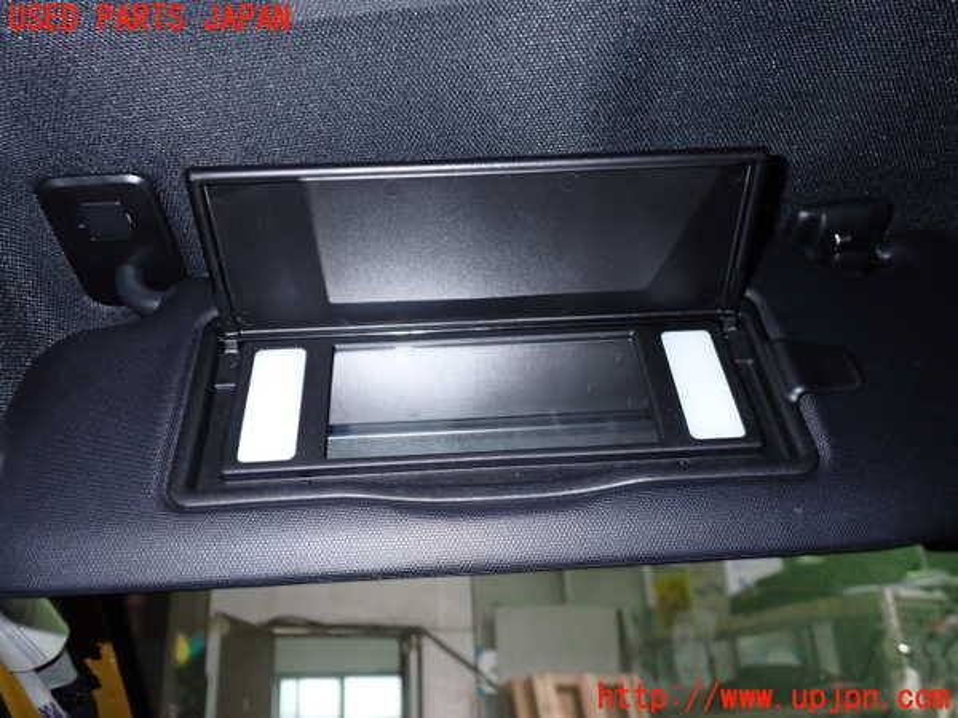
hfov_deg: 60.0
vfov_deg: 46.8
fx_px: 830
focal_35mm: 30
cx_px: 479
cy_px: 359
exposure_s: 1/30
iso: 320
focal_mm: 5.4
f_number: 6.3
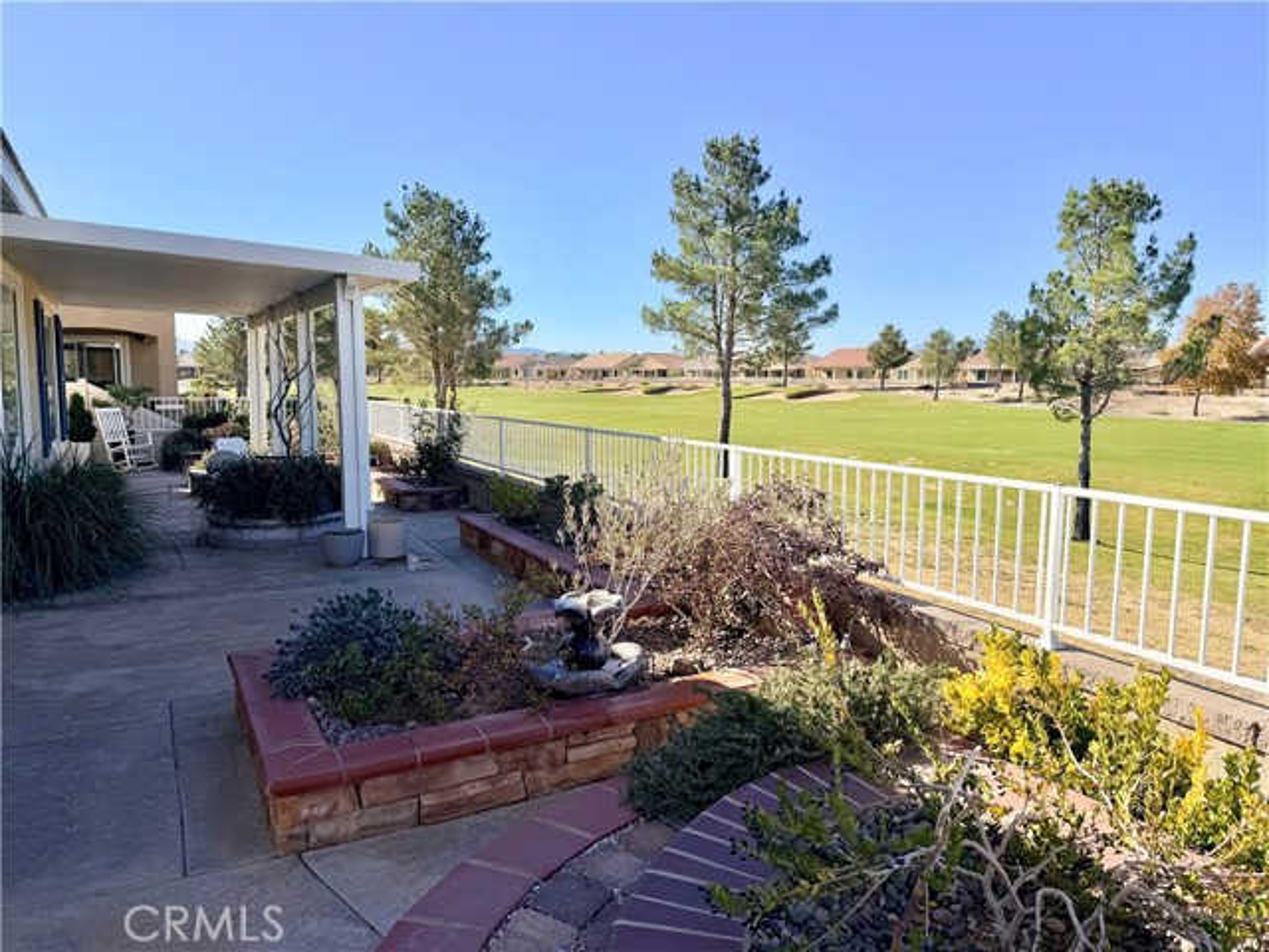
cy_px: 476
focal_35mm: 24
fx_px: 880
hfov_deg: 71.6
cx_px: 634
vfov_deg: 56.8
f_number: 1.78
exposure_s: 1/5714
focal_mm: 6.76
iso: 80
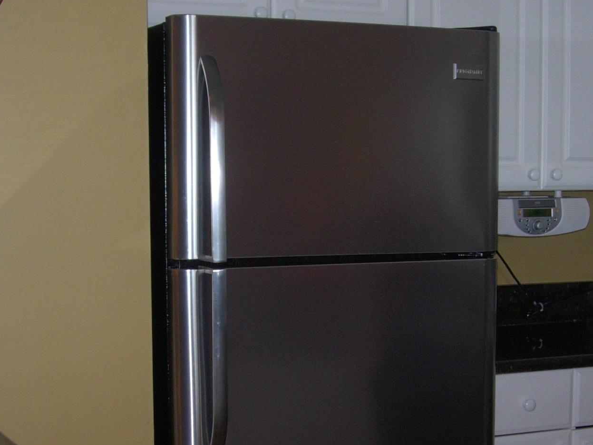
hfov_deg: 24.7
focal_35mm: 79
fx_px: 1353
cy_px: 374
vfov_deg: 18.4
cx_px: 316
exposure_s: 1/64
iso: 79
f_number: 2.8
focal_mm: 7.8
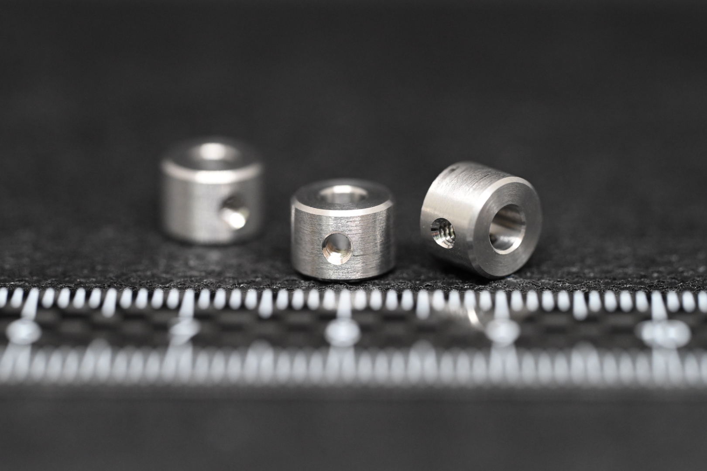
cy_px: 236
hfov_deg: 19.5
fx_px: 2062
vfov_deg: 13.0
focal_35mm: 105
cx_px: 354
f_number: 8
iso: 3200
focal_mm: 105
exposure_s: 1/125
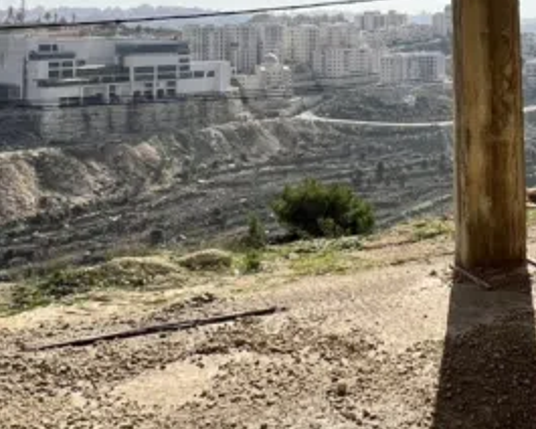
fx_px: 730
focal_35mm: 46
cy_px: -32
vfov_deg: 29.8
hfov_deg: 39.3
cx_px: 396
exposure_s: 1/4386
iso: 32
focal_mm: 1.57
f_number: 1.8
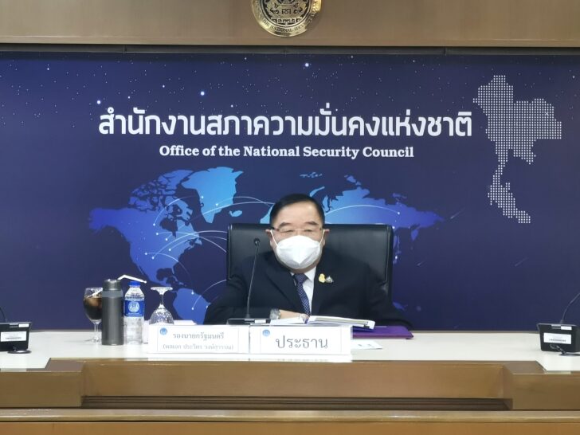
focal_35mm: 188
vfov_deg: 7.9
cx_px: 290
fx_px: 3150
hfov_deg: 10.5
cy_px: 218
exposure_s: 1/30
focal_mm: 14.46
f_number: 3.4
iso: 320
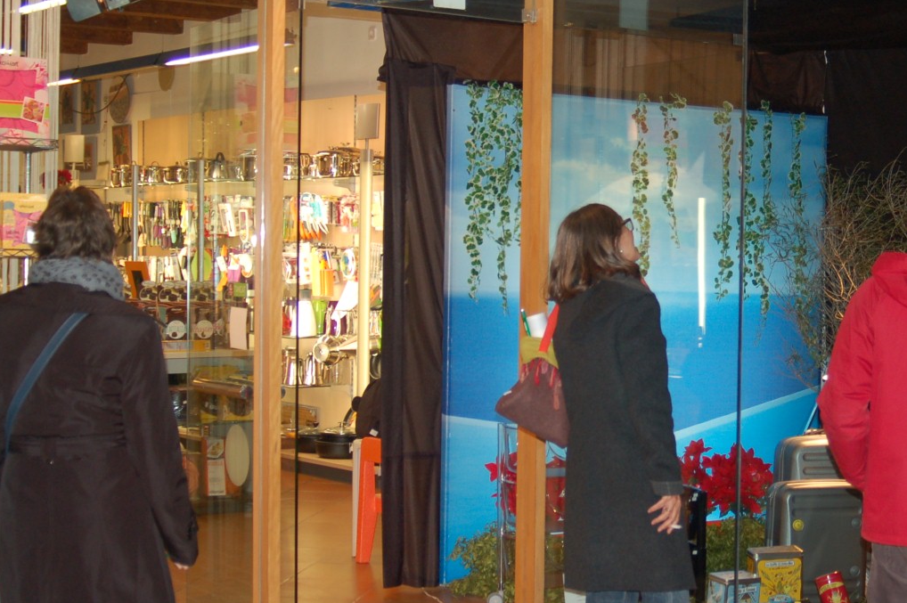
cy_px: 337
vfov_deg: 20.3
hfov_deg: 29.7
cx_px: 650
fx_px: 1687
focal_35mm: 67
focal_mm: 28
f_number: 3.3
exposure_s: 1/60
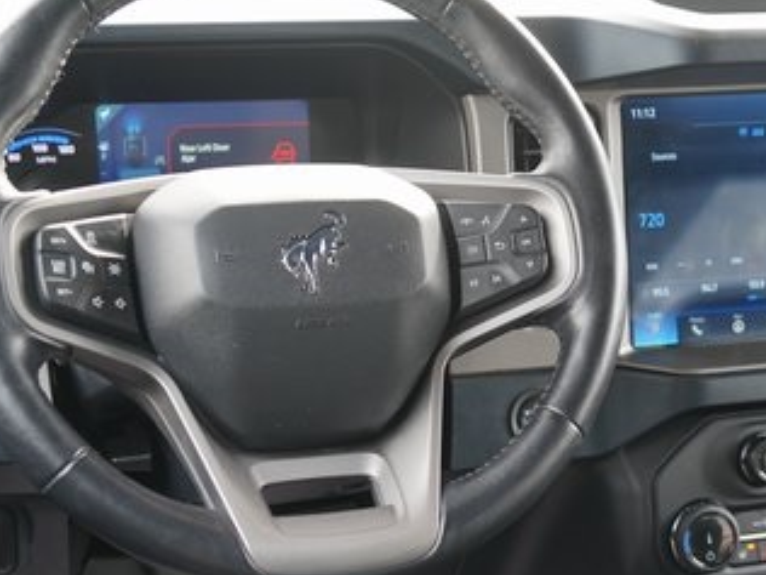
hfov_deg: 25.0
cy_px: 343
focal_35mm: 78
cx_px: 465
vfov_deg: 18.9
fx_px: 1726
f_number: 4
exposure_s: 1/60
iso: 200
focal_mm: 40
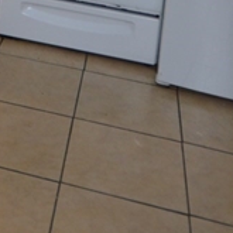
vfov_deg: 16.5
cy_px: -196
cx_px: -8
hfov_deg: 19.4
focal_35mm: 87
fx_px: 660
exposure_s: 1/80
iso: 400
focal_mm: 11
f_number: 4.2
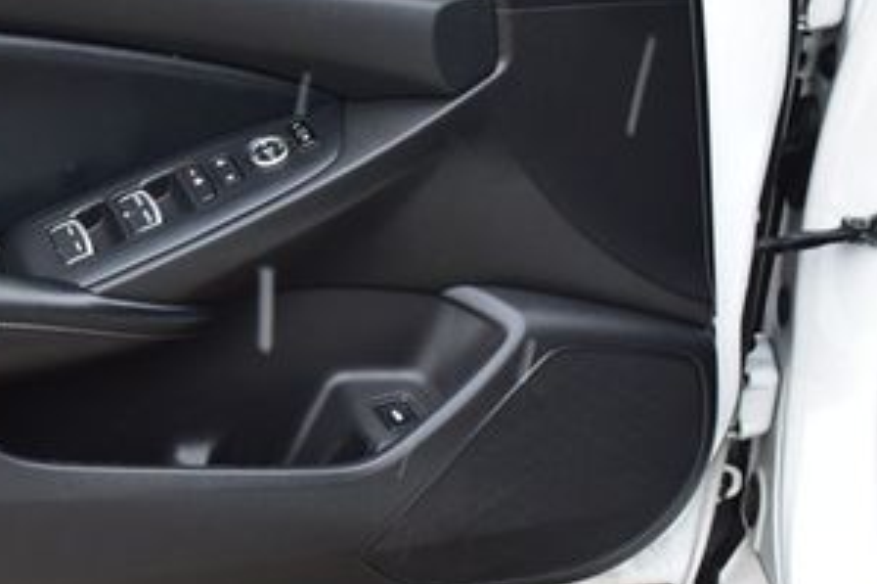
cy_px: 311
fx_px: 1875
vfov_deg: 17.7
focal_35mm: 77
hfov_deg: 25.1
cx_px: 9
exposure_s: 1/30
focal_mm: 24
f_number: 7.1
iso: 400
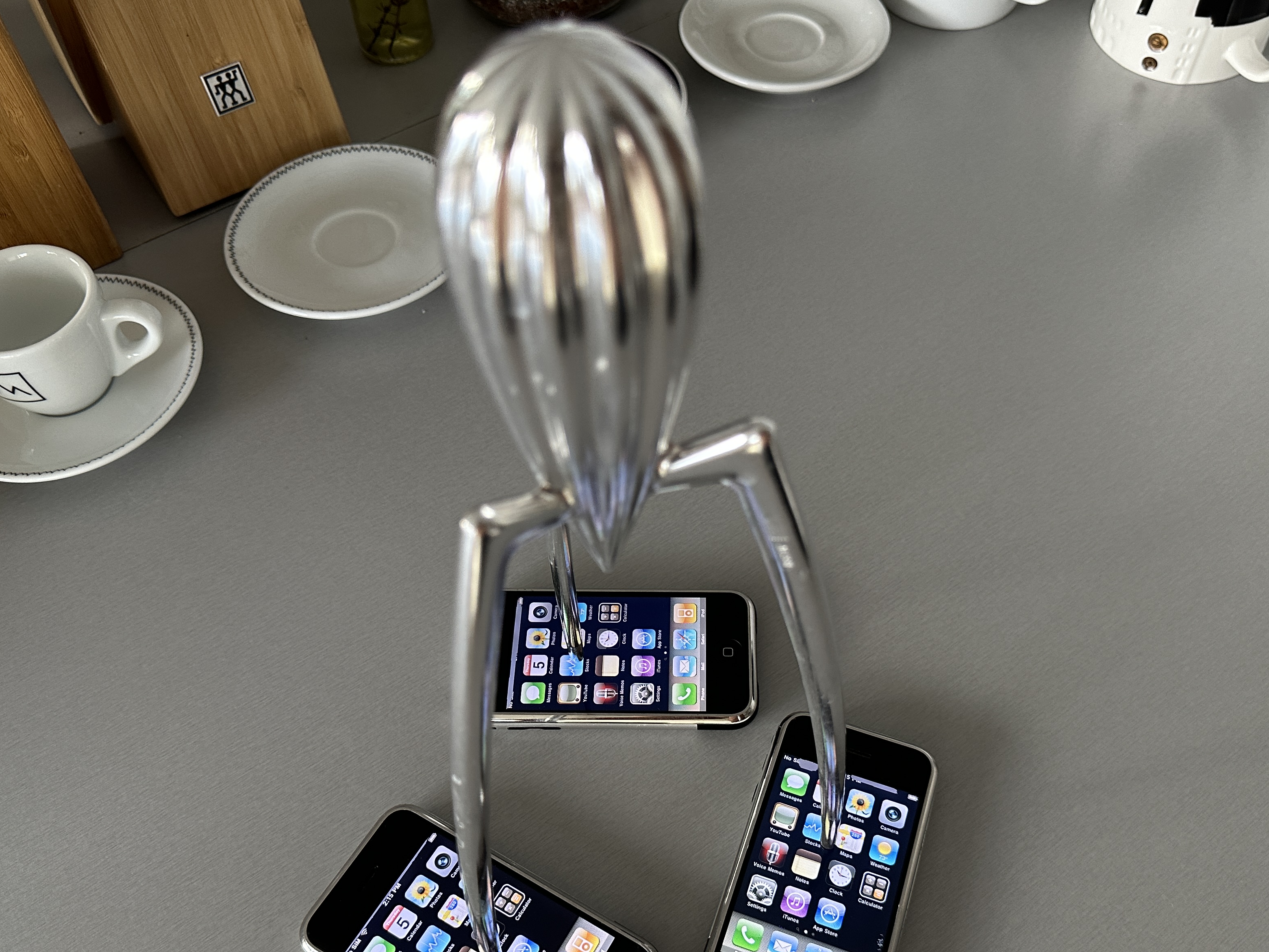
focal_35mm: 31
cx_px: 680
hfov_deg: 58.3
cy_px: 589
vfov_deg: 45.1
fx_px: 1136
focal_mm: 6.86
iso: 250
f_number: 1.78
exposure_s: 1/109
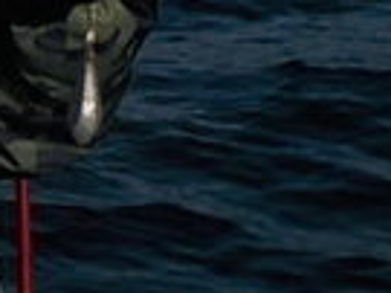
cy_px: 44
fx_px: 1603
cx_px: -434
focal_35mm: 142
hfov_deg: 12.1
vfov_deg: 10.4
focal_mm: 4.1
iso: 125
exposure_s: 1/1000
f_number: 6.6
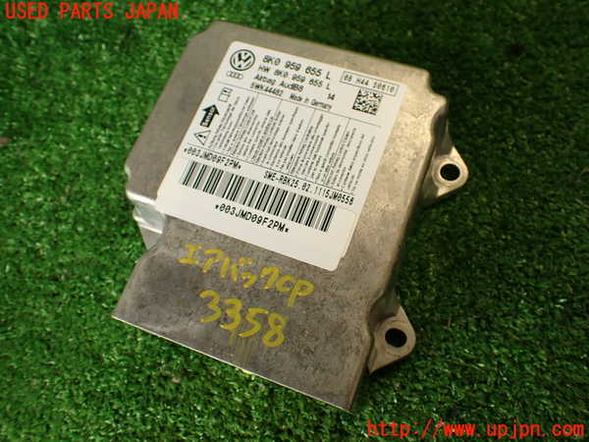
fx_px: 544
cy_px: 221
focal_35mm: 32
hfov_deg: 56.8
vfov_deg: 44.2
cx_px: 294
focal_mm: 5.79
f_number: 2.4
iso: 125
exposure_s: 1/60
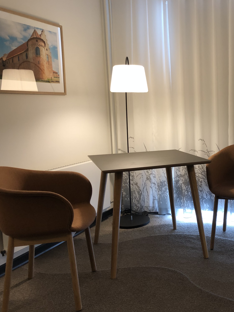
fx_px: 343
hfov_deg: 35.6
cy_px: 154
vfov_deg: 49.0
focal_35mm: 38
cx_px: 208
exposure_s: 1/20
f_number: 1.8
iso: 40
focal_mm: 3.99
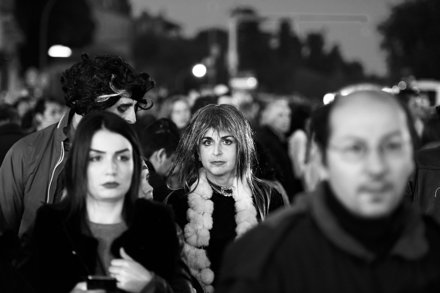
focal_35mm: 102
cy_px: 146
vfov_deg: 13.4
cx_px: 220
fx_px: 1247
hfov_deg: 20.0
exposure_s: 1/125
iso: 2000
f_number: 2.8
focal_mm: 102
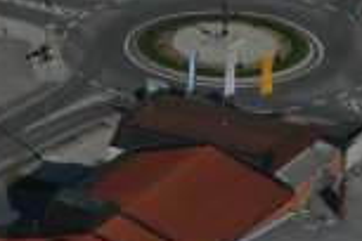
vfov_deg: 2.3
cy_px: -59
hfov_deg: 3.5
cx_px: -88
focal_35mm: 589
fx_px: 5922
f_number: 13
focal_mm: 80
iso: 200
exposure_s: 1/640
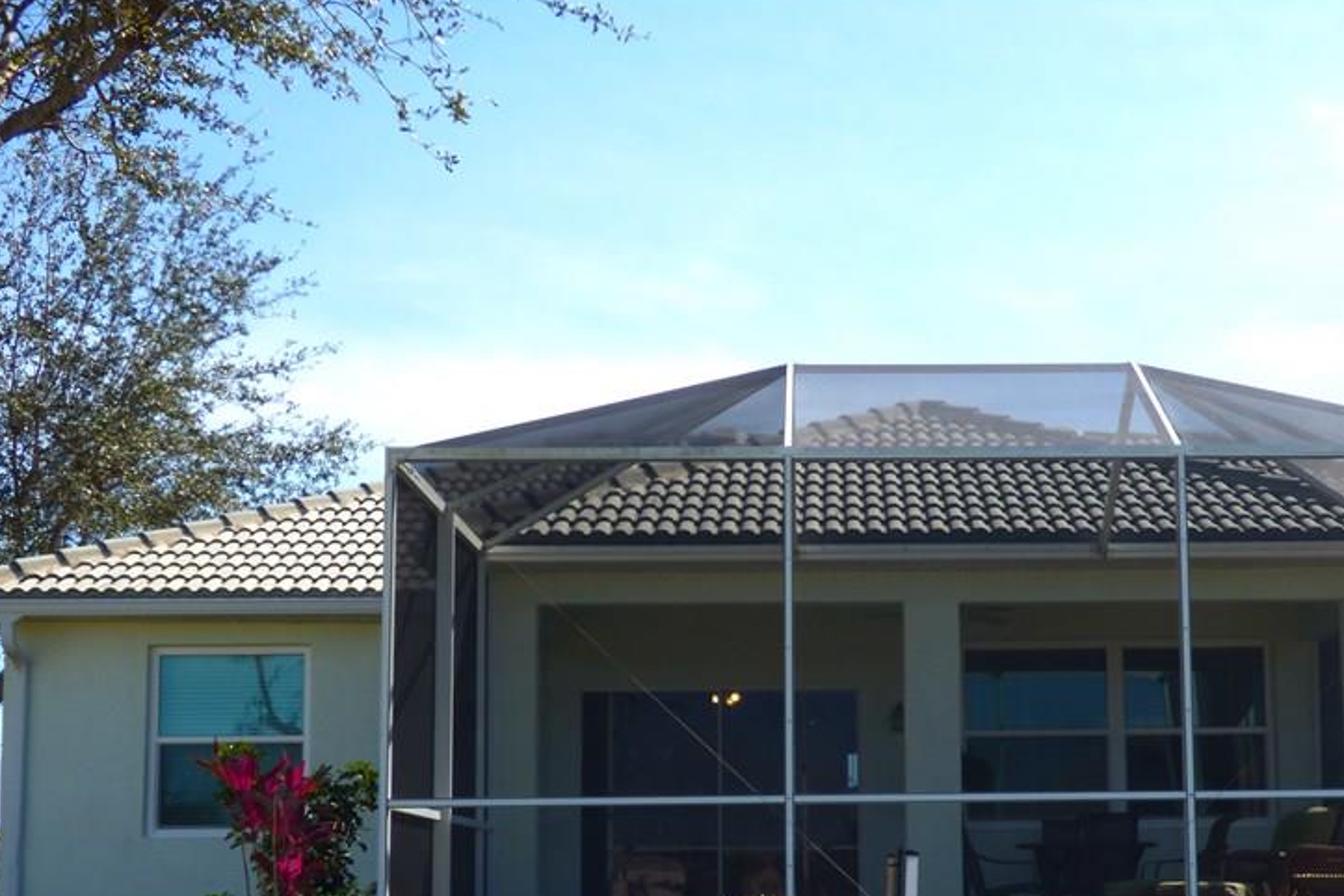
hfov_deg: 37.2
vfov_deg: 25.1
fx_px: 1979
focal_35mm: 53
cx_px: 866
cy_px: 701
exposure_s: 1/500
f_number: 3.5
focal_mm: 6.47
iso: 100
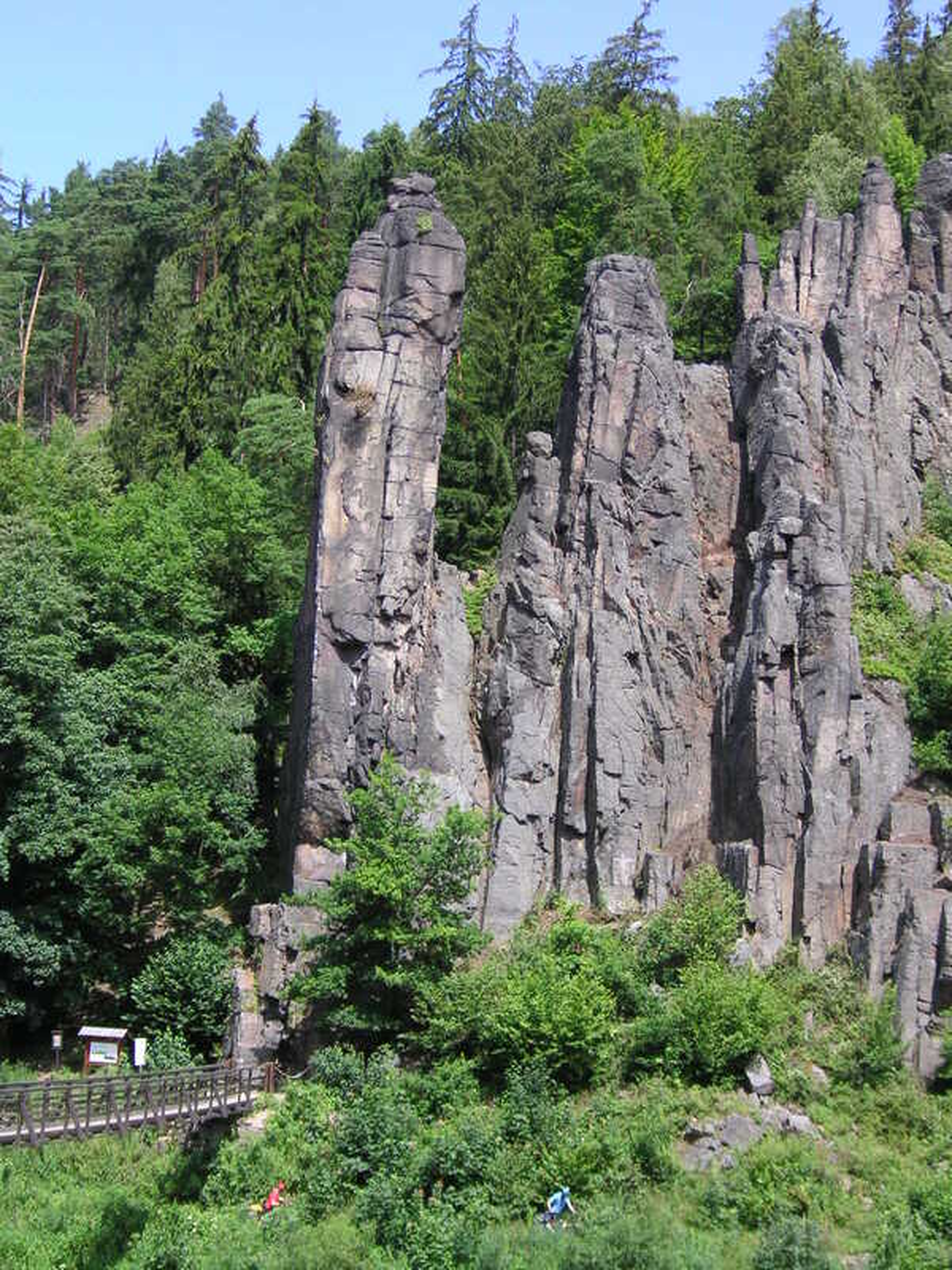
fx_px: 1943
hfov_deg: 27.5
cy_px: 635
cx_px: 476
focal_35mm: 53
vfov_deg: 36.2
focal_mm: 8.9
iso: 50
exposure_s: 1/350
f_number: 3.6
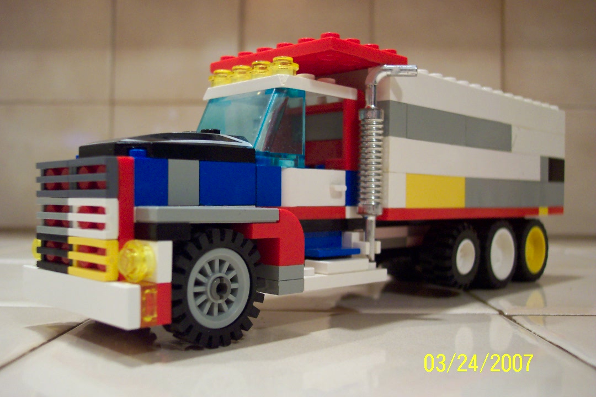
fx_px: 629
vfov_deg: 35.1
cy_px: 198
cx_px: 298
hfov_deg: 50.7
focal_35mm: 38
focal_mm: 8
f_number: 2.8
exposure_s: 1/30
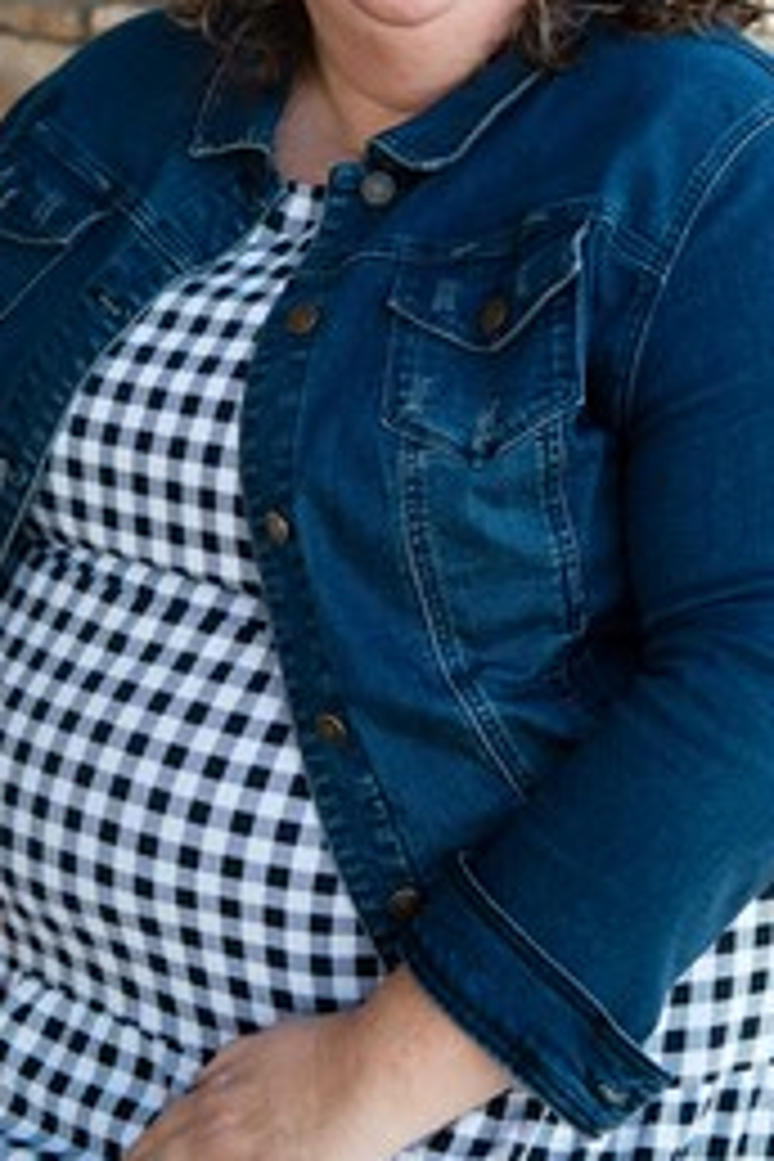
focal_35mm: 93
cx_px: 482
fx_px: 2999
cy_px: 387
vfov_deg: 21.8
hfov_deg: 14.7
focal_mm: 48
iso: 100
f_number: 3.2
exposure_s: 1/125
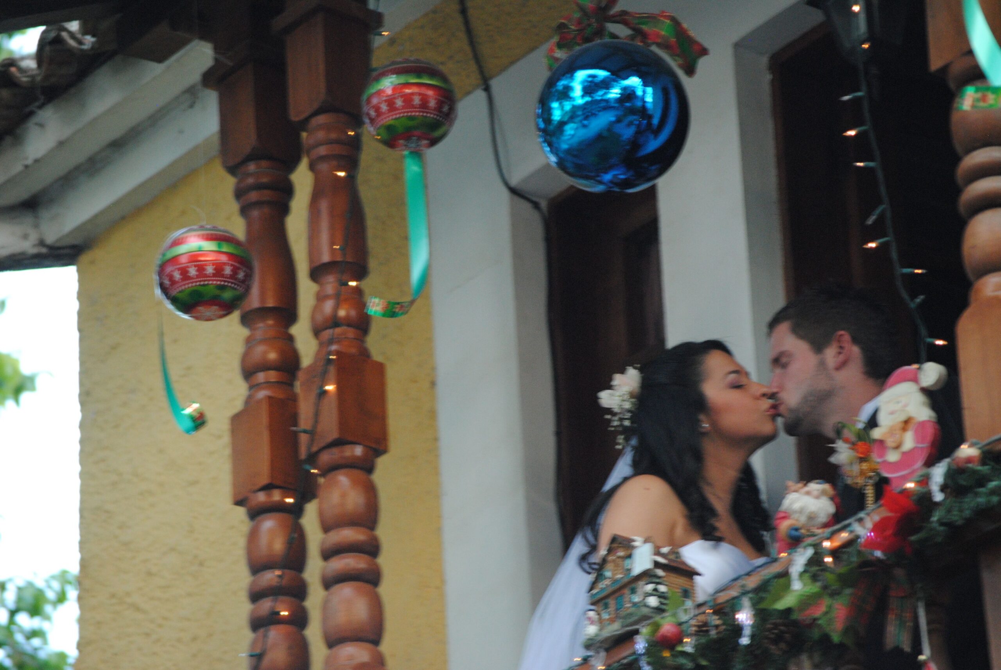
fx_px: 4844
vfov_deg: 7.9
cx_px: 500
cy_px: 335
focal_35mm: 174
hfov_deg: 11.8
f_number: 4.8
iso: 800
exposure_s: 1/60
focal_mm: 116
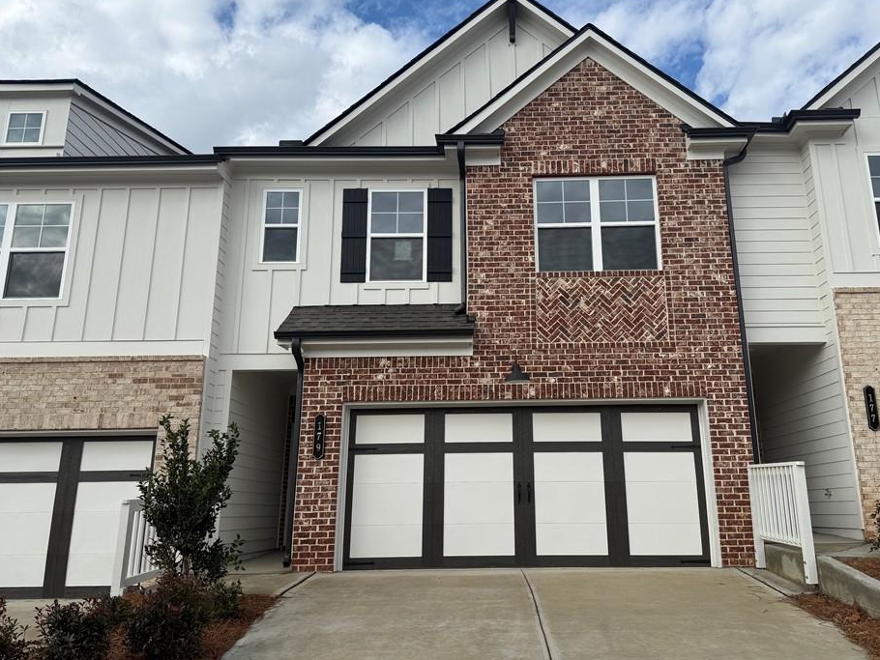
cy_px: 330
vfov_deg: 51.4
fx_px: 687
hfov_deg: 65.1
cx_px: 489
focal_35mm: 27
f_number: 1.78
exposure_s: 1/4975
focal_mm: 6.76
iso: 80
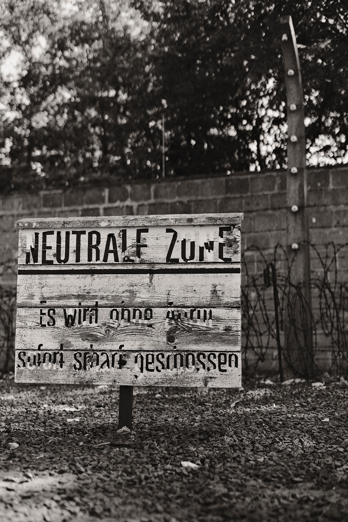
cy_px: 261
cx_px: 174
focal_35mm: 53
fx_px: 768
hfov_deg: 25.5
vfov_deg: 37.5
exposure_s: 1/8000
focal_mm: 35
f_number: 2
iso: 800
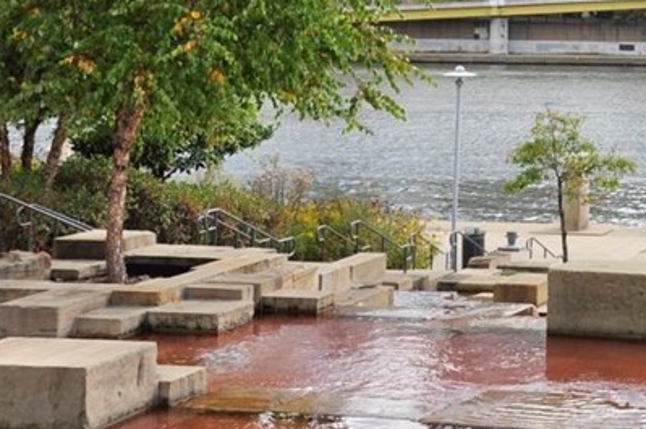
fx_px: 1613
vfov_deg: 14.6
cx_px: 822
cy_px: -89
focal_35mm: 90
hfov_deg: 20.8
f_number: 7.1
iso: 320
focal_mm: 22
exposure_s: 1/640
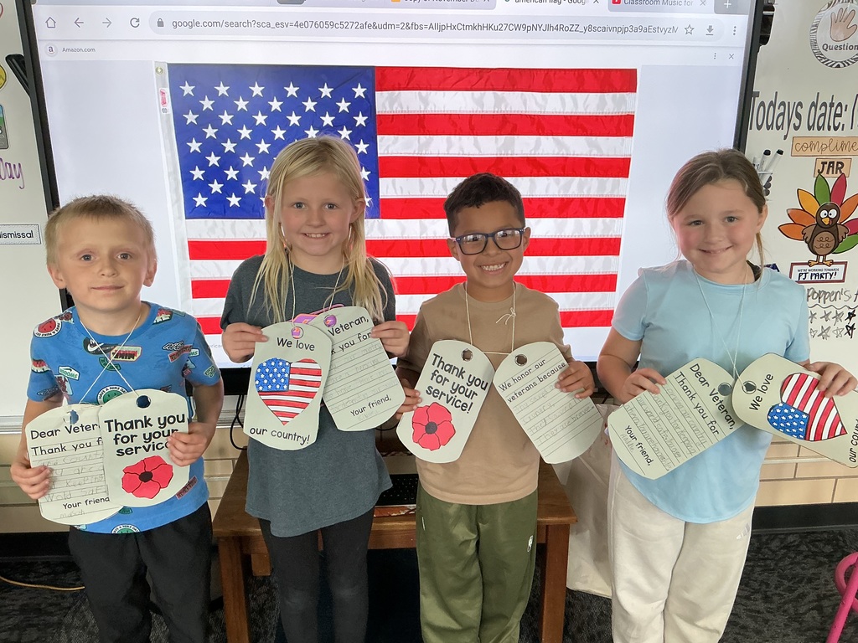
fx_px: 719
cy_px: 322
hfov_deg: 61.7
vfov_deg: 48.2
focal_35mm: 29
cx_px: 429
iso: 80
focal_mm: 3
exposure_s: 1/60
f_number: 1.8
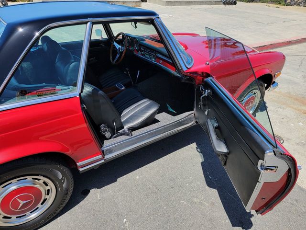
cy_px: 115
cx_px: 153
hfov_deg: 71.6
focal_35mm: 24
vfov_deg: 56.8
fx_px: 212
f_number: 1.8
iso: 16
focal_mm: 6.7
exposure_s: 1/539
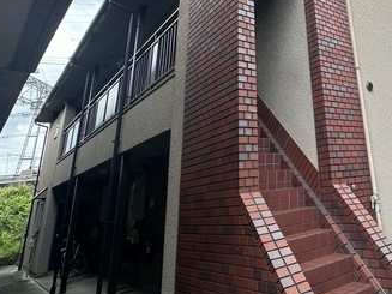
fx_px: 340
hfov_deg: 54.4
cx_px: 332
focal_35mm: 30
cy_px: 59
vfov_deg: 44.5
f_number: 2.2
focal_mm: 2.22
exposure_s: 1/256
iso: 40
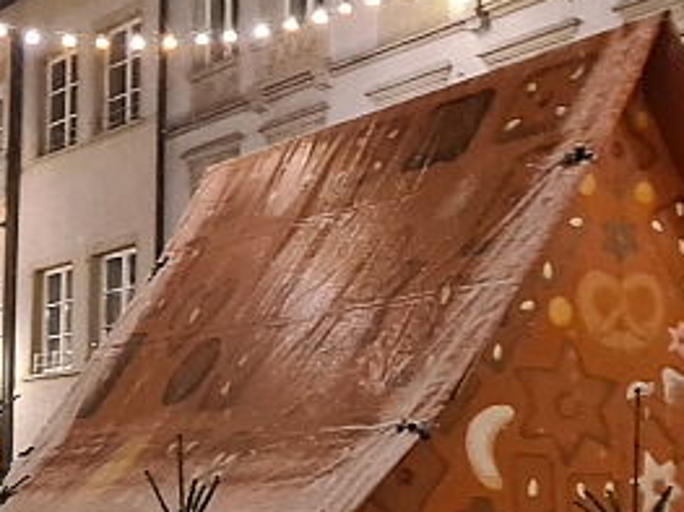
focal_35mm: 79
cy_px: 268
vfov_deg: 18.6
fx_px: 1560
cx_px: 23
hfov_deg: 23.8
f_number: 1.8
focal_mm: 5.4
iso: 500
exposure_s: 1/25
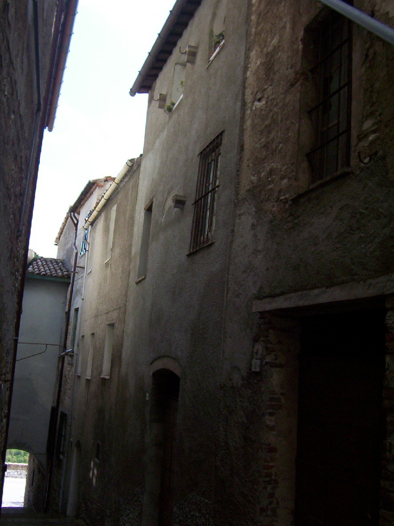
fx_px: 546
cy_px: 263
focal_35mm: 36
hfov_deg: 39.7
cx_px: 197
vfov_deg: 51.4
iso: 100
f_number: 2.76
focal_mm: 5.54
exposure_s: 1/860
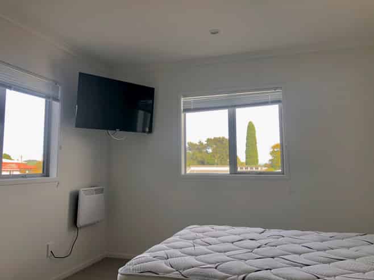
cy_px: 140
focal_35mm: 28
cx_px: 187
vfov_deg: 49.7
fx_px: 302
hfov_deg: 63.5
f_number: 1.8
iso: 32
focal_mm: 3.99
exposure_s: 1/120
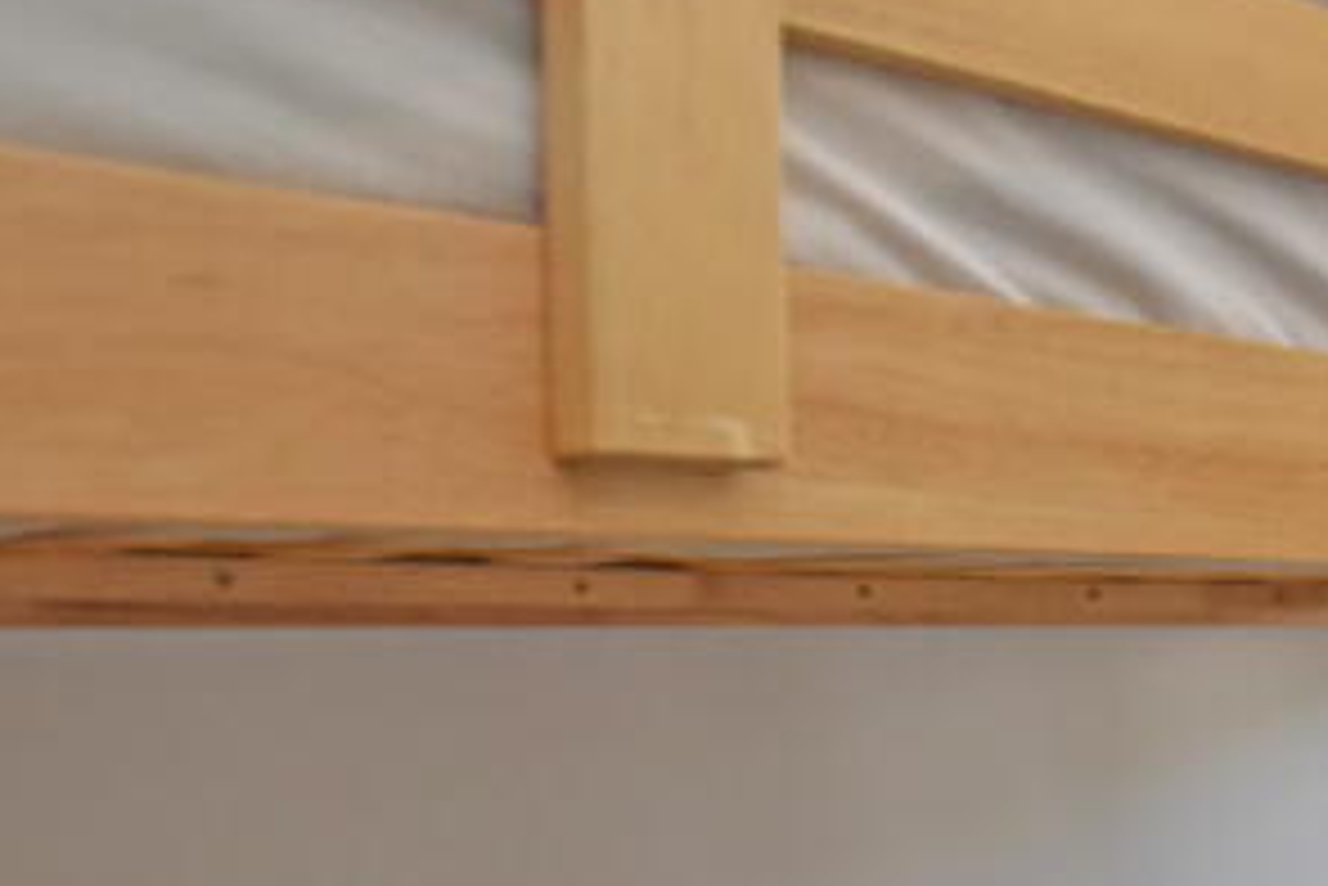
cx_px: 2075
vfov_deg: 25.8
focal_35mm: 52
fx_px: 1919
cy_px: 645
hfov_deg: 26.0
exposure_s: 1/160
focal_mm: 10
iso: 800
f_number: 4.5
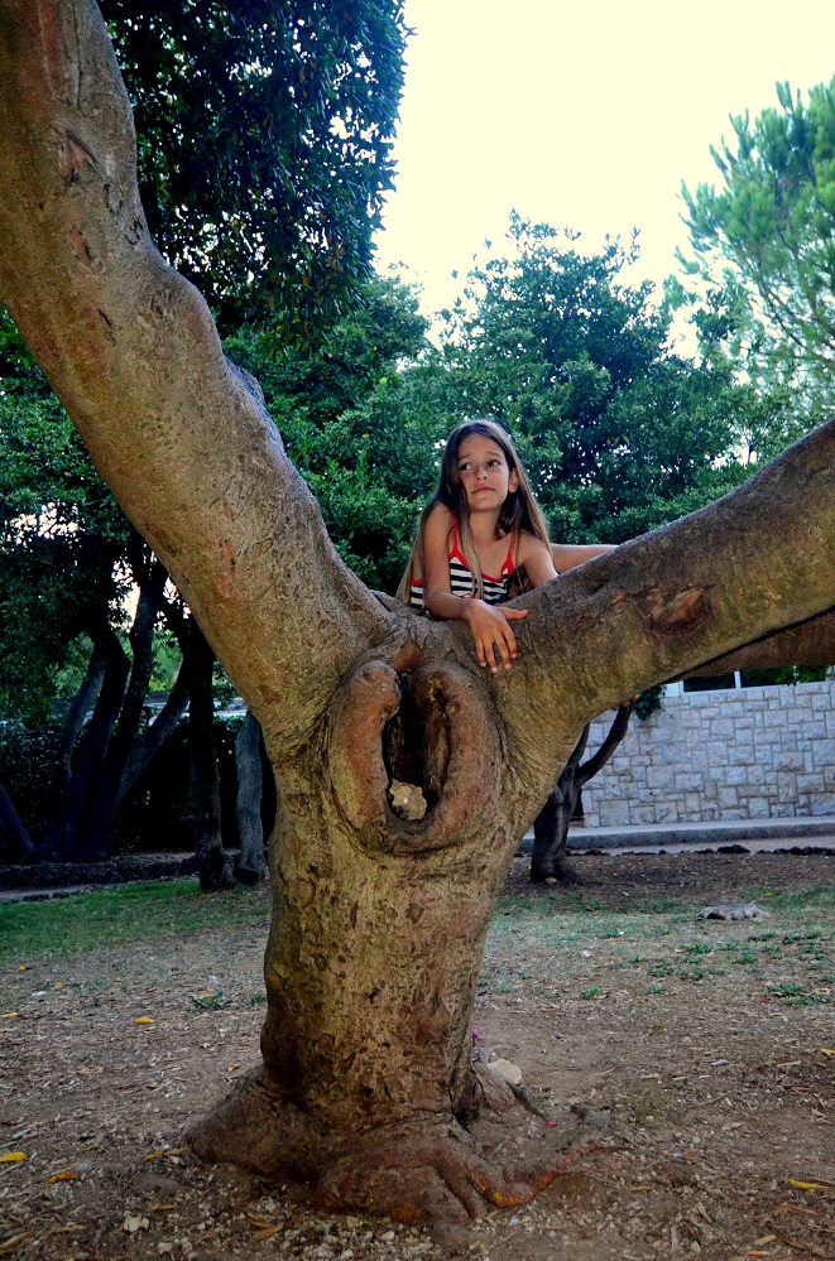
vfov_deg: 62.0
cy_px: 630
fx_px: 1049
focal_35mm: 30
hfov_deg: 43.4
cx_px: 418
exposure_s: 1/60
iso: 4500
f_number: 4
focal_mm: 20
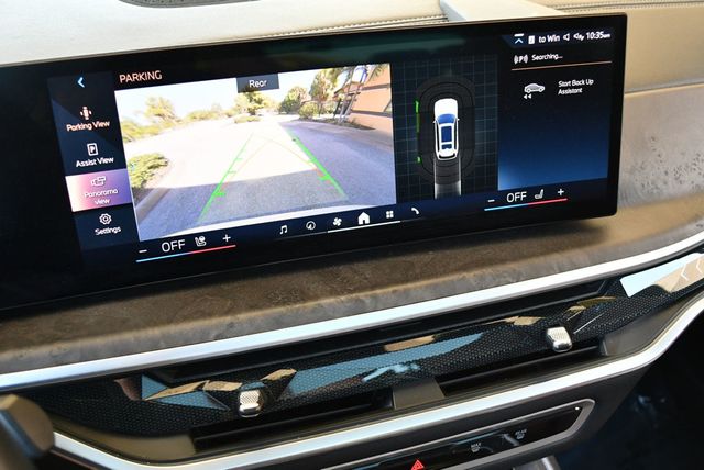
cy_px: 235
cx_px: 352
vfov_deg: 36.9
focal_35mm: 36
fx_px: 705
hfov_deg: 53.1
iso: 1100
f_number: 3.5
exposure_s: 1/125
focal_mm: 18
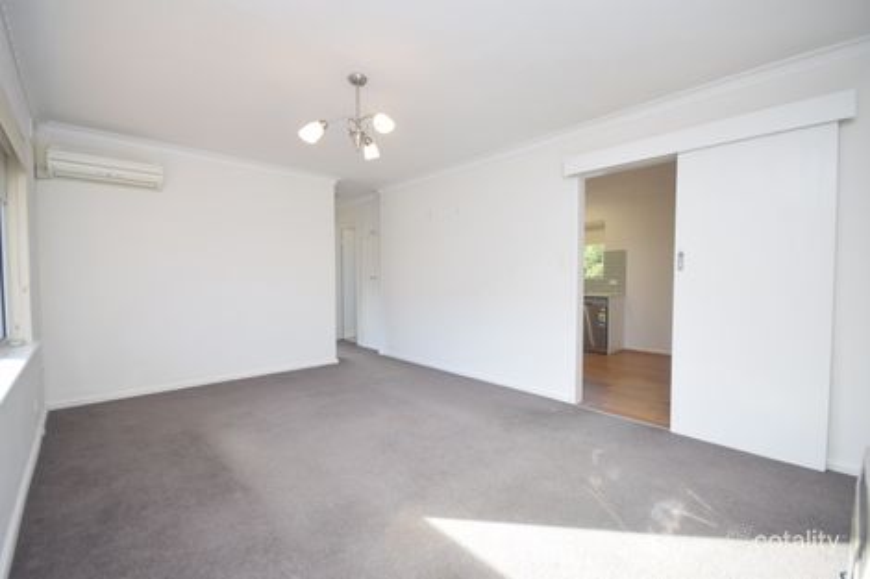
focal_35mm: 15
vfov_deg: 77.3
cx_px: 435
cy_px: 290
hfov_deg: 100.4
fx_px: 362
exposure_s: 1/100
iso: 400
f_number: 5
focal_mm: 10
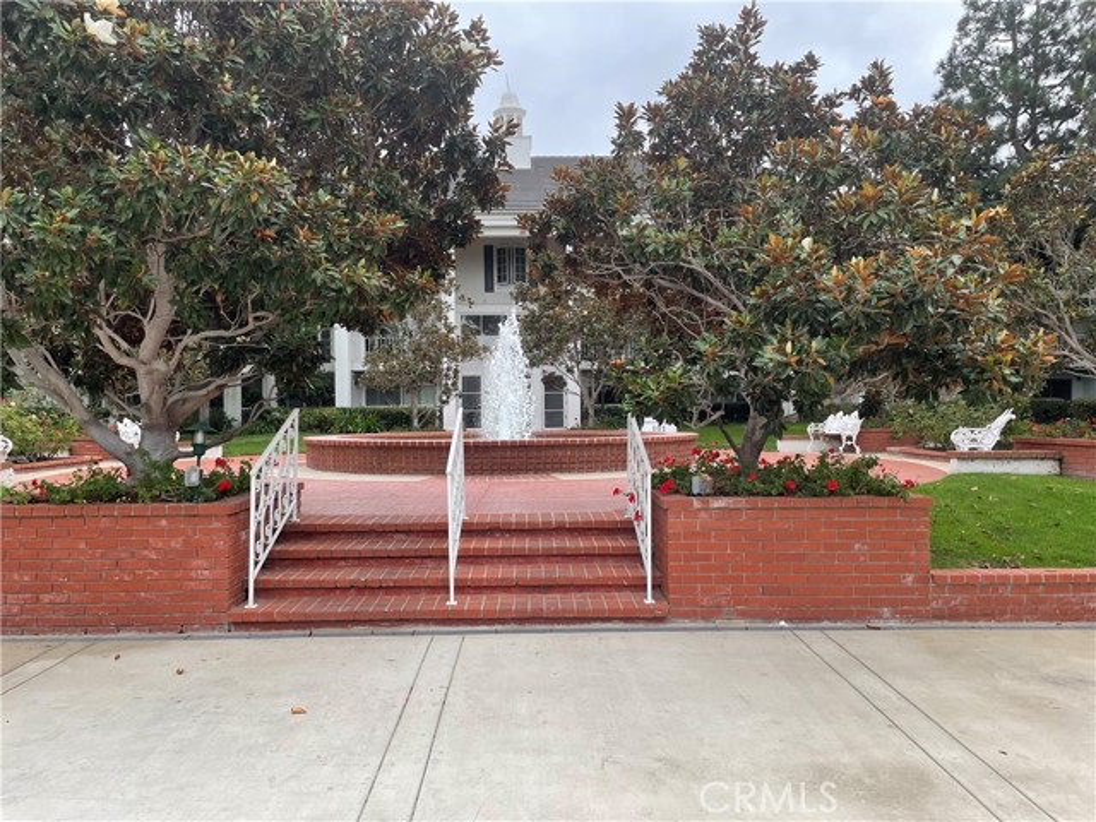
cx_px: 548
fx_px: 823
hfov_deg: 67.3
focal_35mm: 26
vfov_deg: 53.1
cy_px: 411
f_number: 1.6
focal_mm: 4.2
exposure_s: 1/903
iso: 32
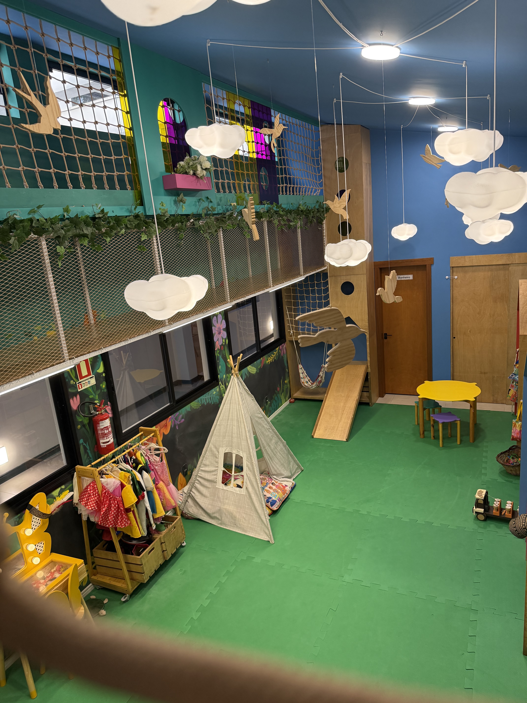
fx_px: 487
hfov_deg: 56.8
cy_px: 352
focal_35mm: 24
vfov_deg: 71.6
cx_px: 264
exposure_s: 1/120
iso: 250
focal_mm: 6.76
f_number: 1.78
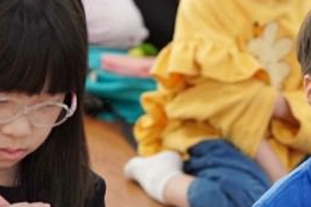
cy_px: 195
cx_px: 320
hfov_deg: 7.3
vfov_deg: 4.9
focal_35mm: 282
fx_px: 2433
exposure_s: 1/160
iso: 1600
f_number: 4
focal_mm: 82
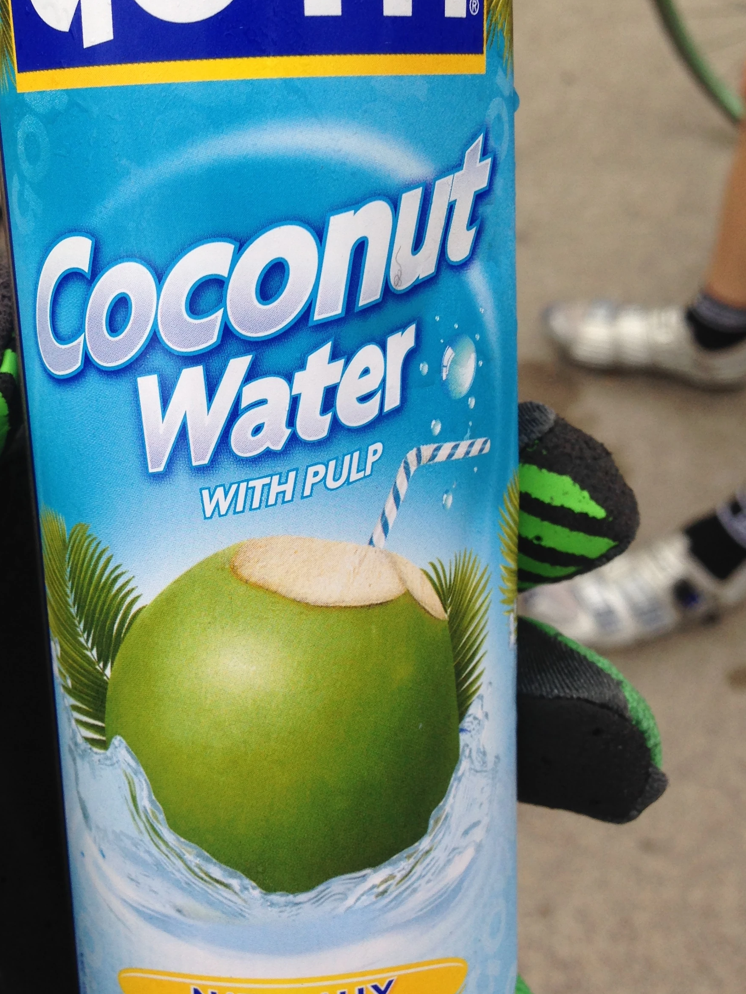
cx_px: 250
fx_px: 1322
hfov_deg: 31.3
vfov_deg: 41.2
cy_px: 438
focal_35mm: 46
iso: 50
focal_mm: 4.12
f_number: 2.4
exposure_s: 1/194
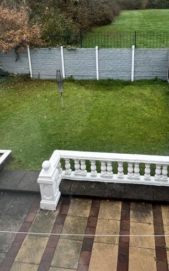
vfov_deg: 58.2
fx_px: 229
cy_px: 69
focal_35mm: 31
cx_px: 107
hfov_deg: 40.3
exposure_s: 1/112
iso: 40
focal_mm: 2.22
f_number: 2.2
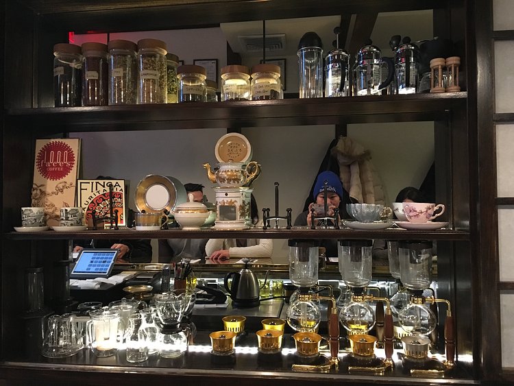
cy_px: 193
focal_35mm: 29
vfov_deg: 48.3
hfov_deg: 61.6
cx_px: 257
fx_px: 431
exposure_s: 1/15
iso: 250
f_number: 2.2
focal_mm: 4.15
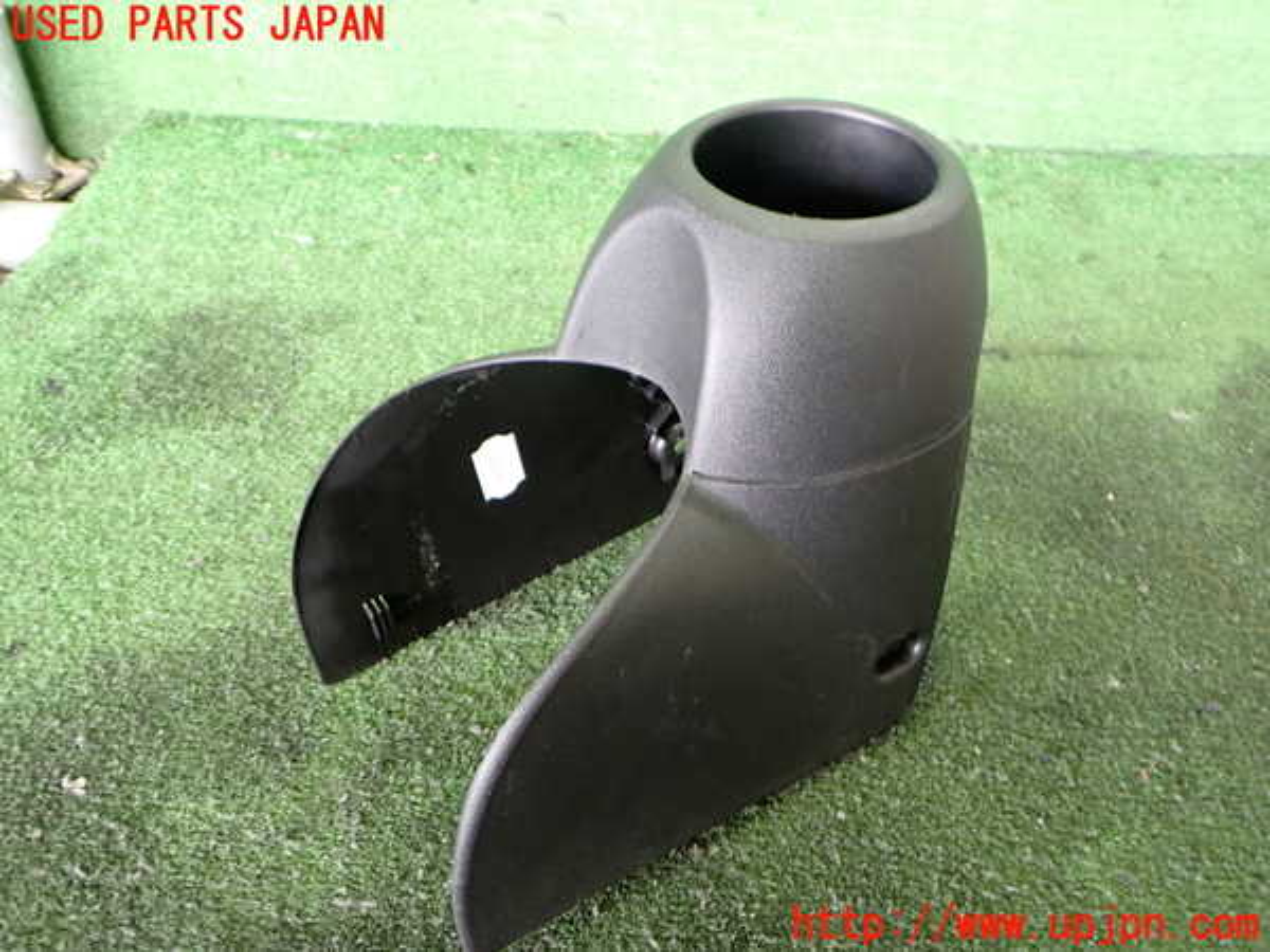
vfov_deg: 46.8
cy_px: 476
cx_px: 635
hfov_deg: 60.0
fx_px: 1101
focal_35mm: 30
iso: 640
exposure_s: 1/30
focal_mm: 5.4
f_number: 2.3
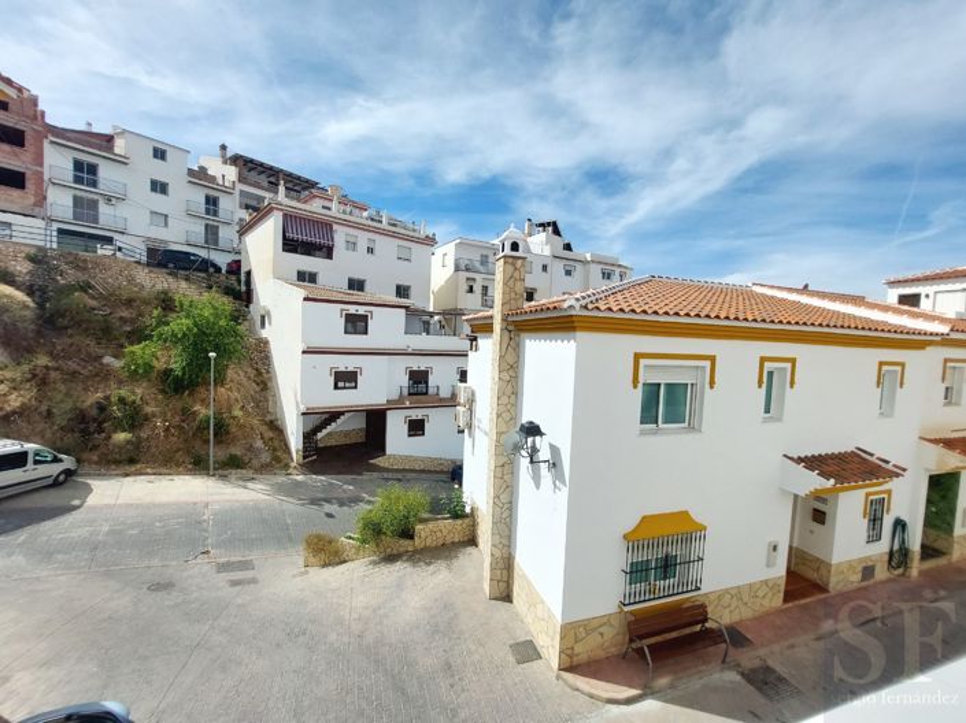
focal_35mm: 13
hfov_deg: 106.2
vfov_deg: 89.9
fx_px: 363
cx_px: 483
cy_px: 362
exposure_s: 1/3049
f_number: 2.2
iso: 50
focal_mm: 1.74
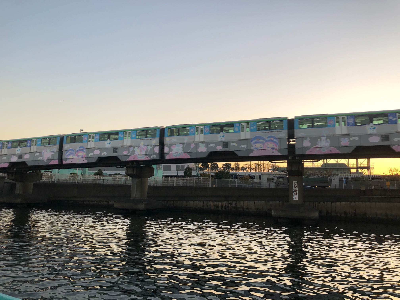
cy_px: 150
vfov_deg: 49.7
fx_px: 324
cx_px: 200
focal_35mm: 28
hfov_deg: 63.4
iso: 20
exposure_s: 1/158
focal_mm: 3.99
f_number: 1.8
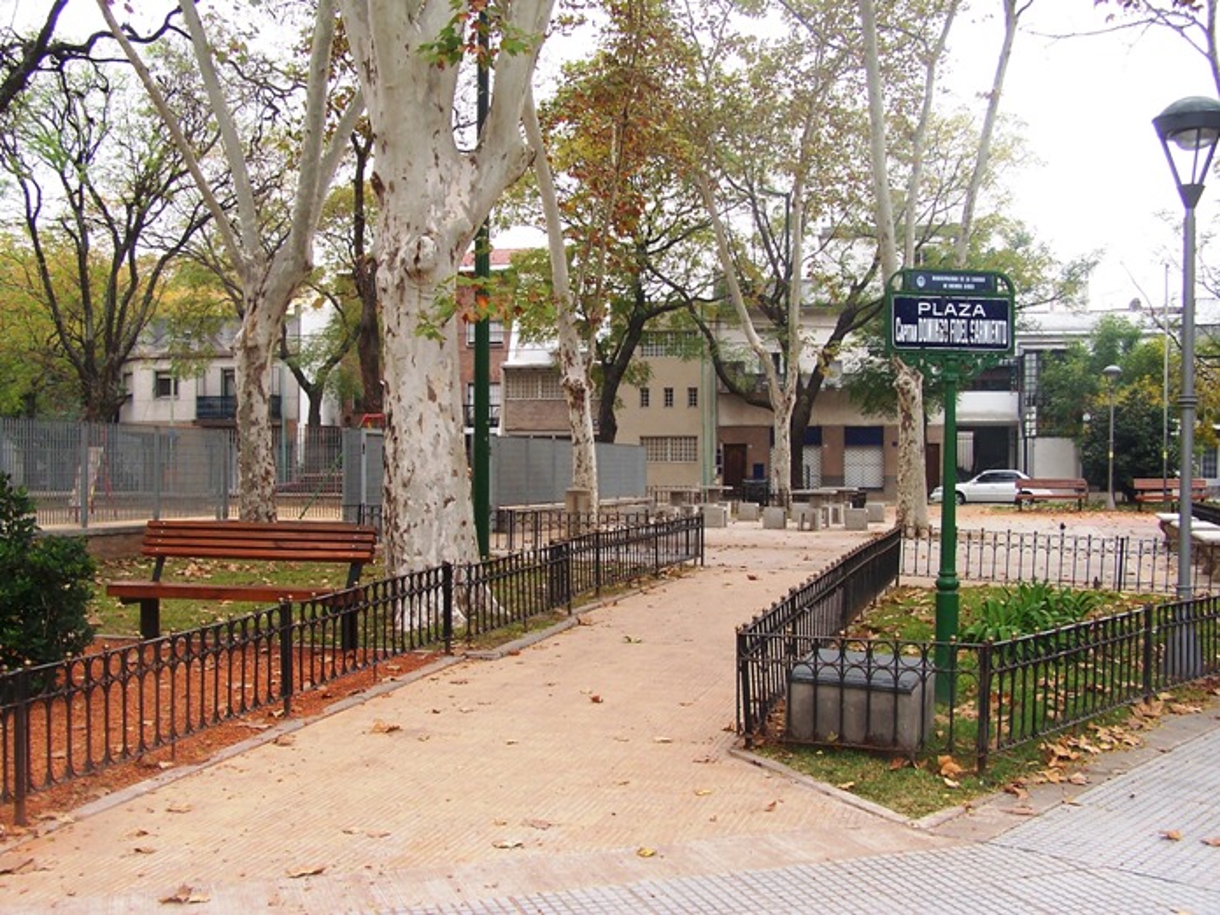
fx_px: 1339
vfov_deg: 37.7
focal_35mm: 38
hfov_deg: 49.0
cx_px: 610
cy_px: 458
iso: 80
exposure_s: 1/80
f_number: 4.5
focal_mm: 6.3
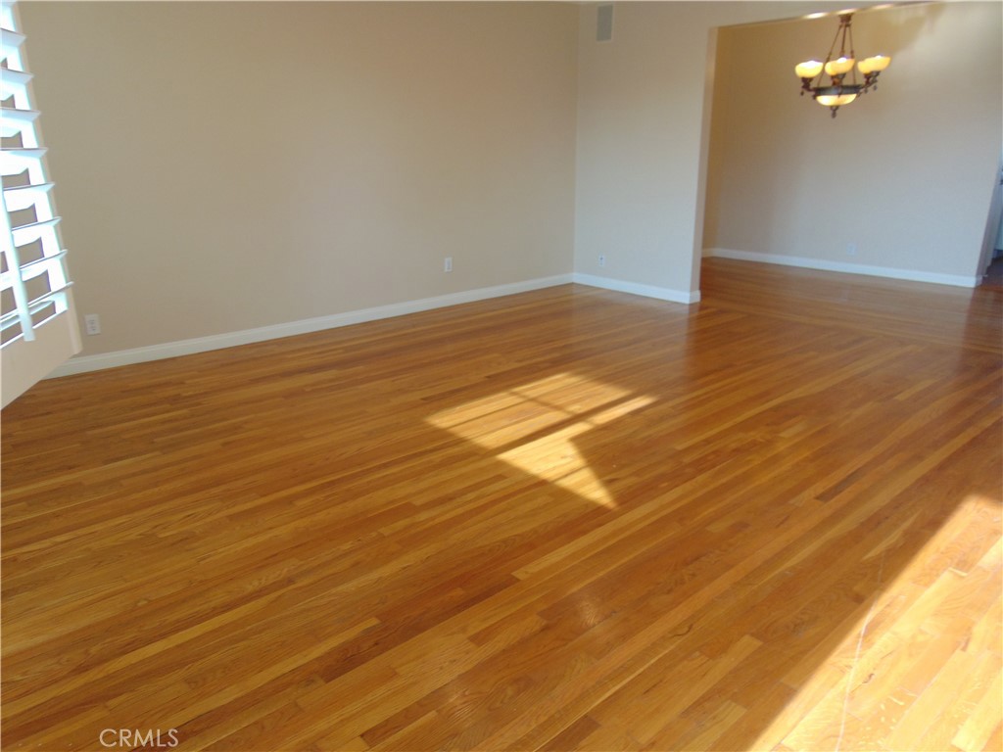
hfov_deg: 69.4
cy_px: 376
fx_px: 724
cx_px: 502
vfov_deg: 54.9
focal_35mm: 25
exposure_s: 1/50
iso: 80
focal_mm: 4.5
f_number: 3
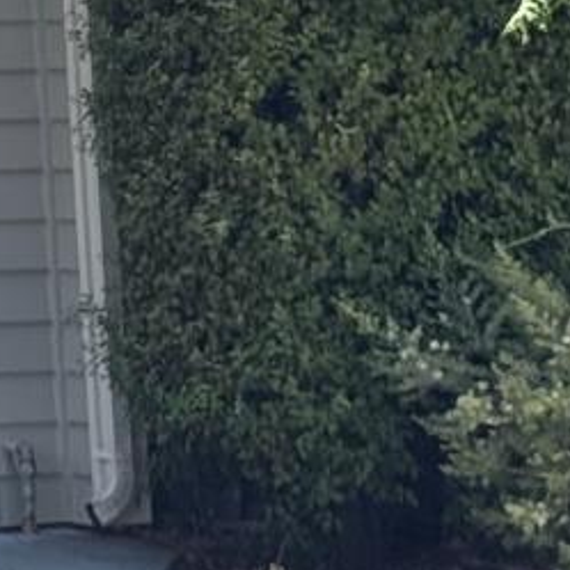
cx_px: -847
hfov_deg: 6.5
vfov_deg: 6.7
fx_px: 4769
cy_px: -512
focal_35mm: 256
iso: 64
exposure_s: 1/802
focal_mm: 6.76
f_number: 1.78
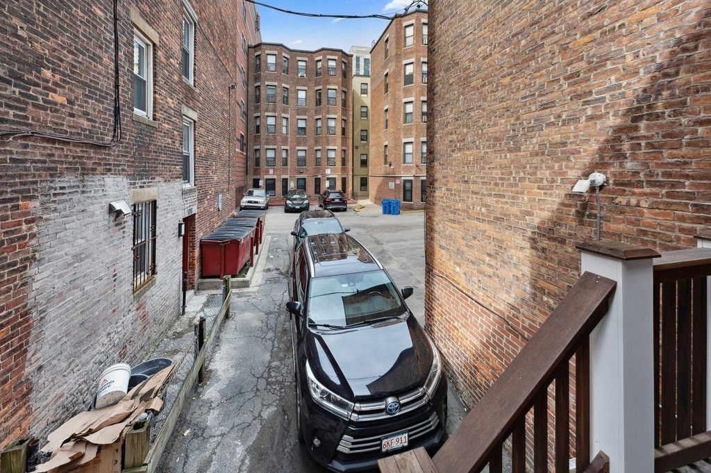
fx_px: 276
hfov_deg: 104.3
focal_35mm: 14
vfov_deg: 81.1
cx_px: 356
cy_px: 236
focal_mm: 14
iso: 100
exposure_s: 1/40
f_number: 8
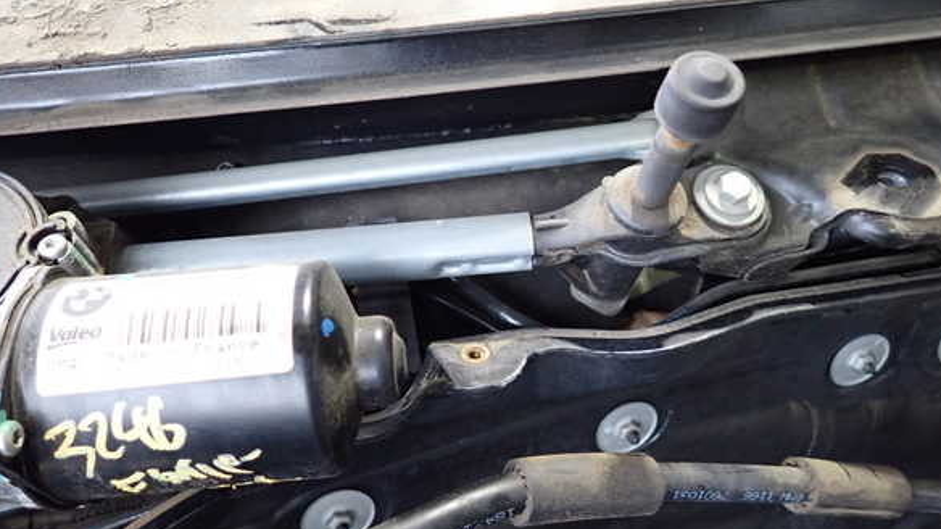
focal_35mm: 28
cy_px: 308
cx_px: 469
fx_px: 698
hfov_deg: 67.9
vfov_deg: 41.3
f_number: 2
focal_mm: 4.5
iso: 640
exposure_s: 1/30
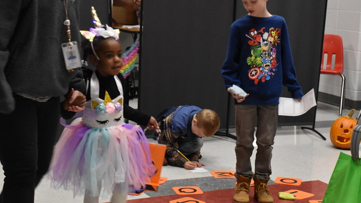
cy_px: 128
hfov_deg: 27.6
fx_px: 735
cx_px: 189
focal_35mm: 77
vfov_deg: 15.7
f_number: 7.1
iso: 3600
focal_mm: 35
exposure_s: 1/60
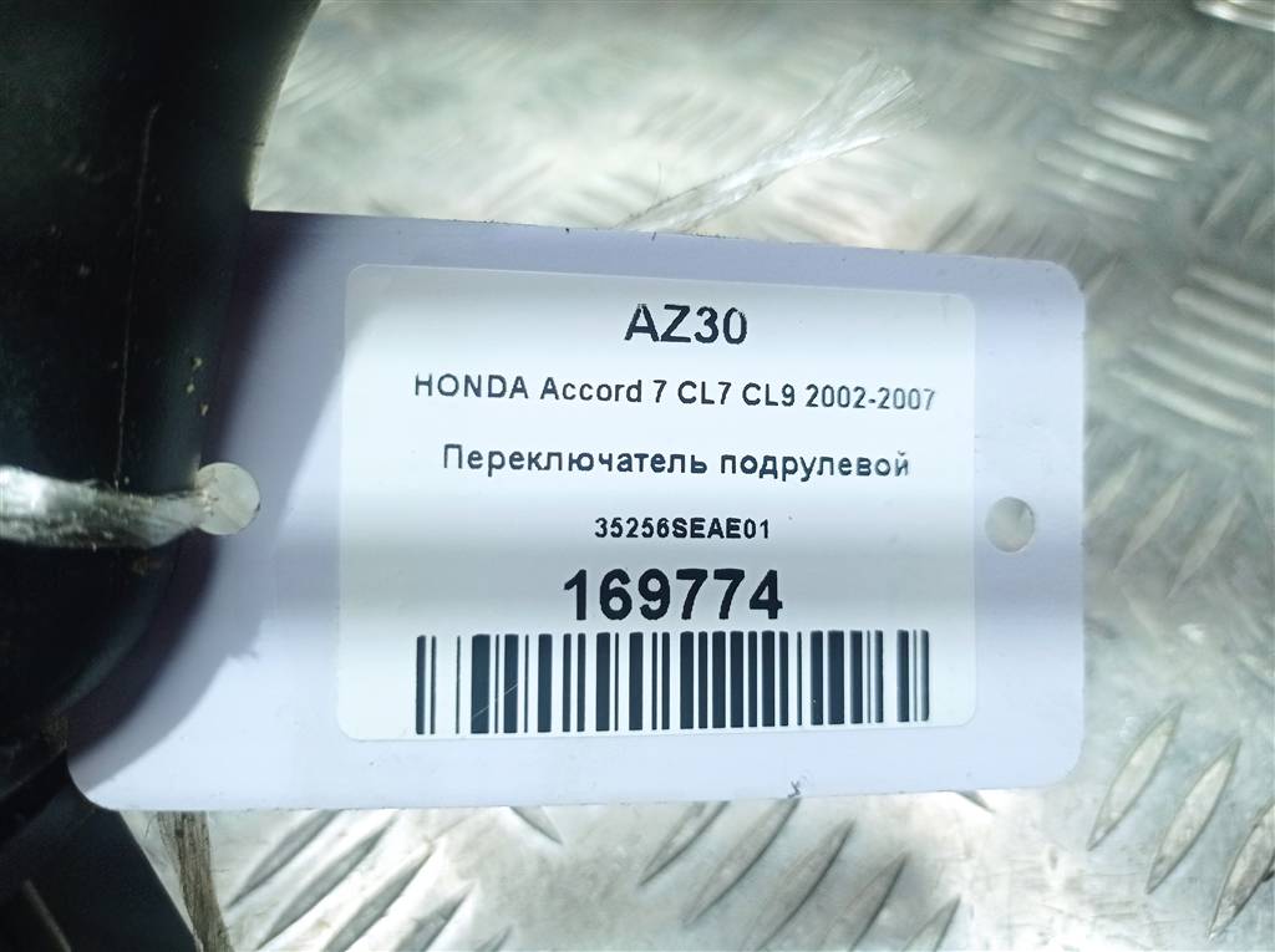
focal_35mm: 28
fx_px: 1030
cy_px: 476
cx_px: 638
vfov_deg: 49.6
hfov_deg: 63.5
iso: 102
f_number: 1.79
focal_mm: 4.7
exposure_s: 1/401
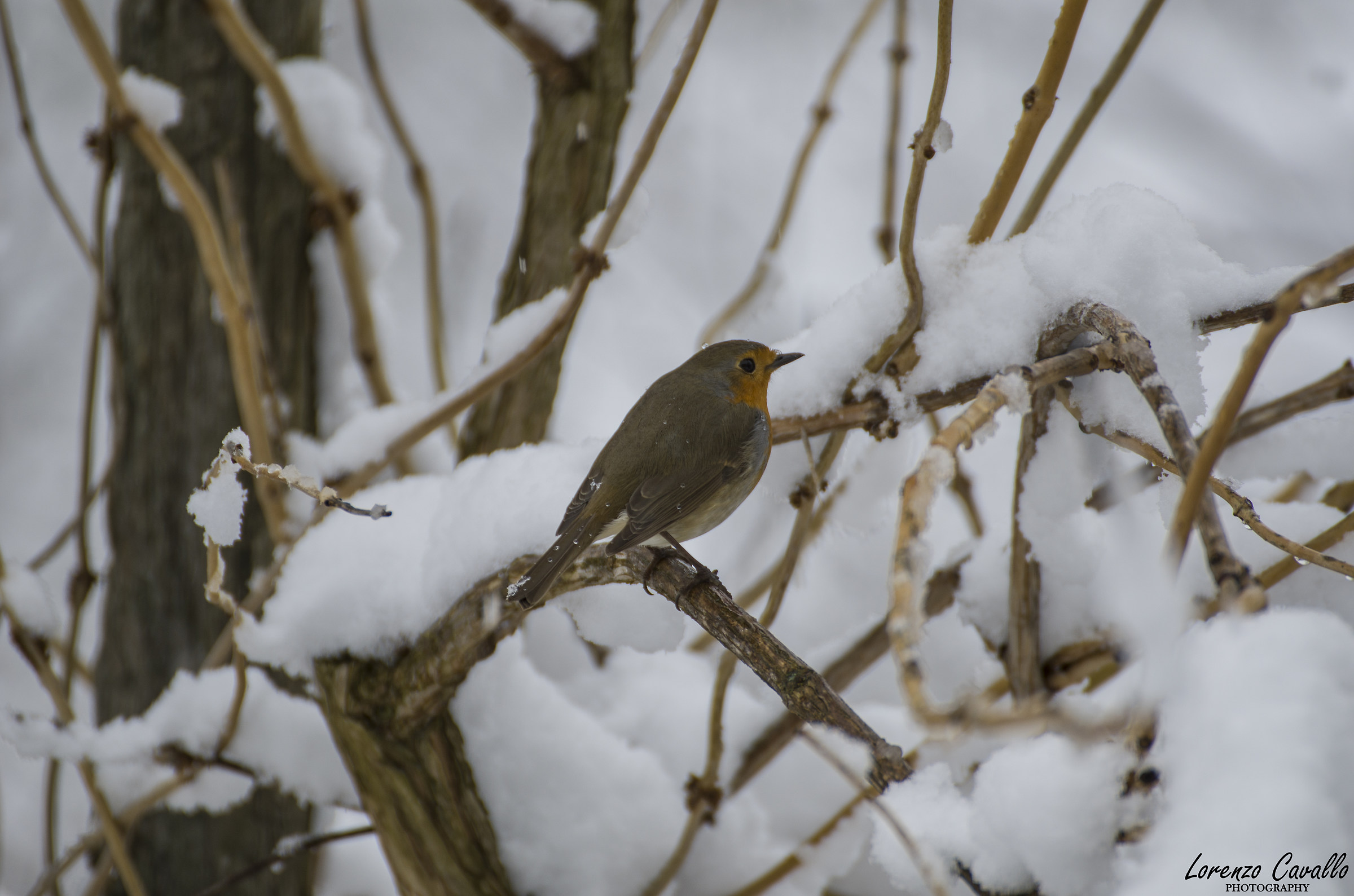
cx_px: 677
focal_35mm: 450
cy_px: 448
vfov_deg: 3.0
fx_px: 16888
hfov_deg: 4.6
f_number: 6.3
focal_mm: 300
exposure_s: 1/250
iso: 100
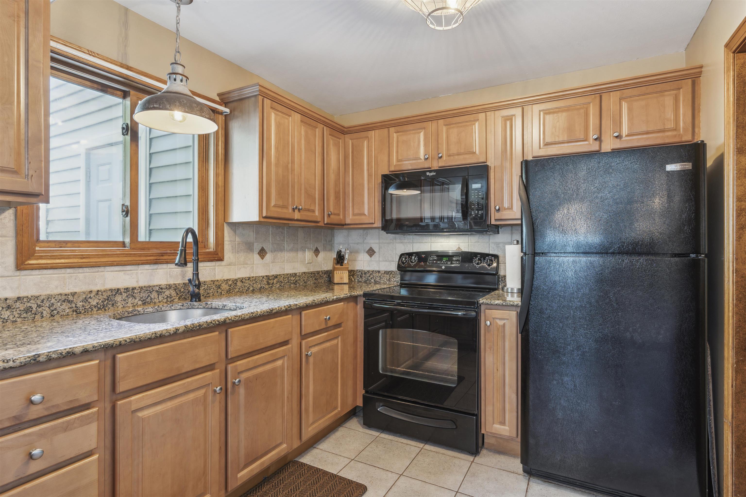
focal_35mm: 18
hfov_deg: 90.0
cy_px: 248
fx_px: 373
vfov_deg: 67.4
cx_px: 373
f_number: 8
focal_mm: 18
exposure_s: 1/3.33
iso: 250
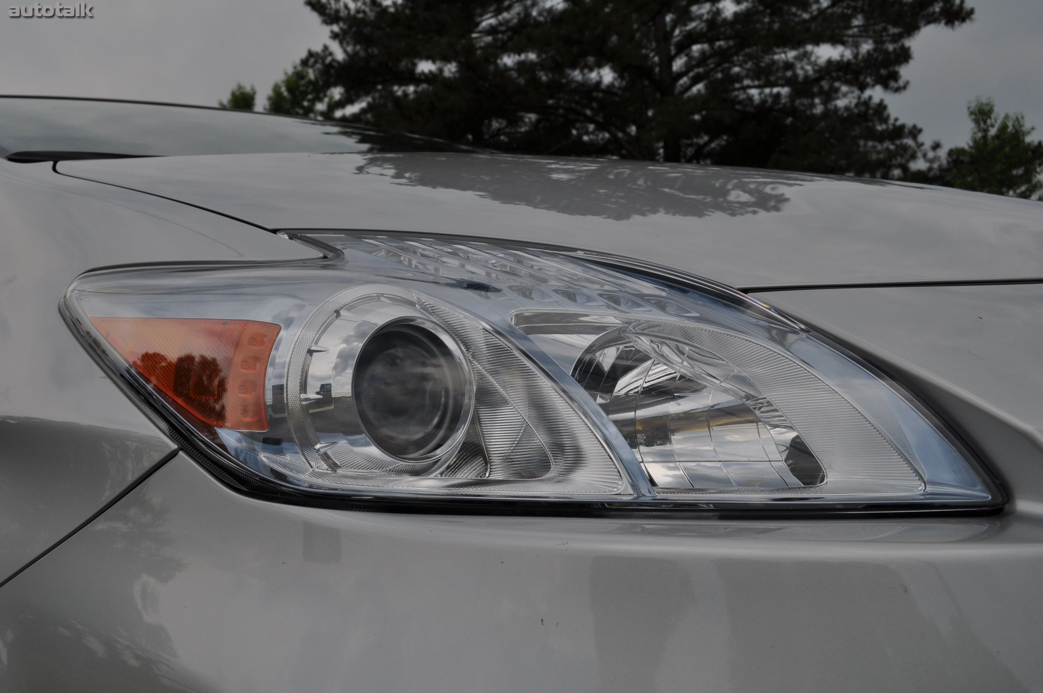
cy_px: 346
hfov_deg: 49.6
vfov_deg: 34.1
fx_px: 1129
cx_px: 522
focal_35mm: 39
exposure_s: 1/250
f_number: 10
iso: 200
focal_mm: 26
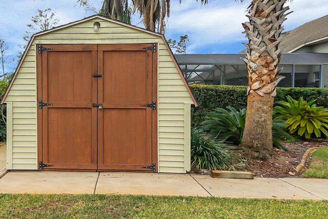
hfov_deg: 64.9
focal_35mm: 27
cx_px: 100
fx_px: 246
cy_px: 52
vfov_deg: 46.1
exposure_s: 1/640
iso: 160
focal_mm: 10
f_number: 7.1
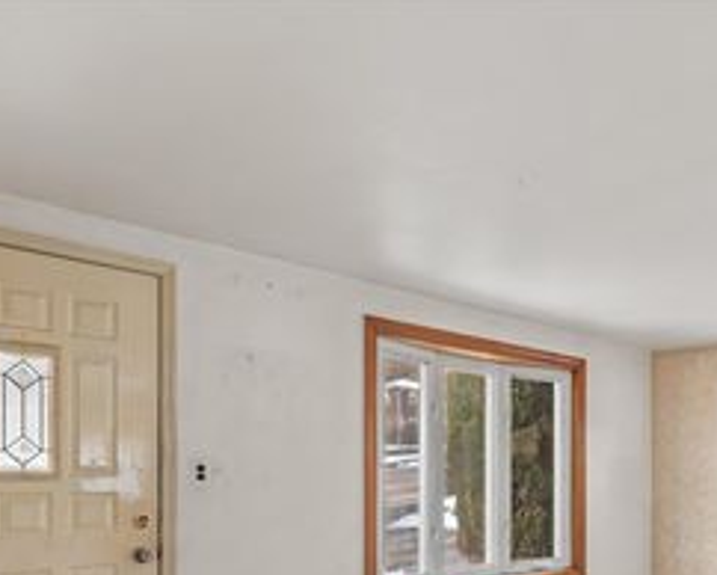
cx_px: 572
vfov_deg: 44.1
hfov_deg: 53.4
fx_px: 658
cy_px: 488
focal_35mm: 31
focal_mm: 16
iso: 800
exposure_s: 1/13
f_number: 5.6
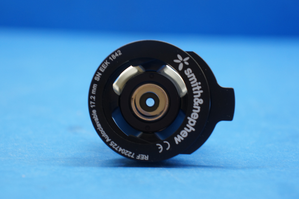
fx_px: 684
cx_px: 150
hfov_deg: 24.6
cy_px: 100
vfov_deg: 16.5
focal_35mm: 82
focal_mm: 55
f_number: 5.6
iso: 400
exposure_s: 1/30
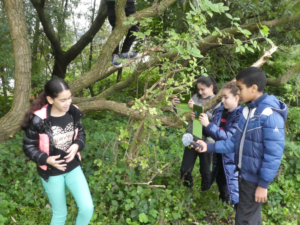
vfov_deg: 36.0
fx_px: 347
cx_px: 150
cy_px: 112
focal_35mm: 40
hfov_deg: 46.8
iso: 1250
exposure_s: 1/80
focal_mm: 7.2
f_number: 5.6
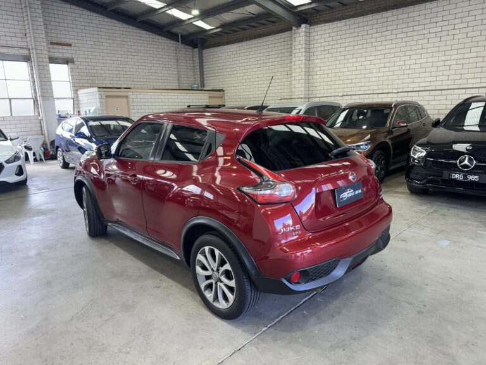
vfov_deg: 56.8
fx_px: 337
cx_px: 243
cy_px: 182
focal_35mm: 24
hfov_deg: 71.6
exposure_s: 1/100
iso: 100
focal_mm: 6.76
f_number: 1.78
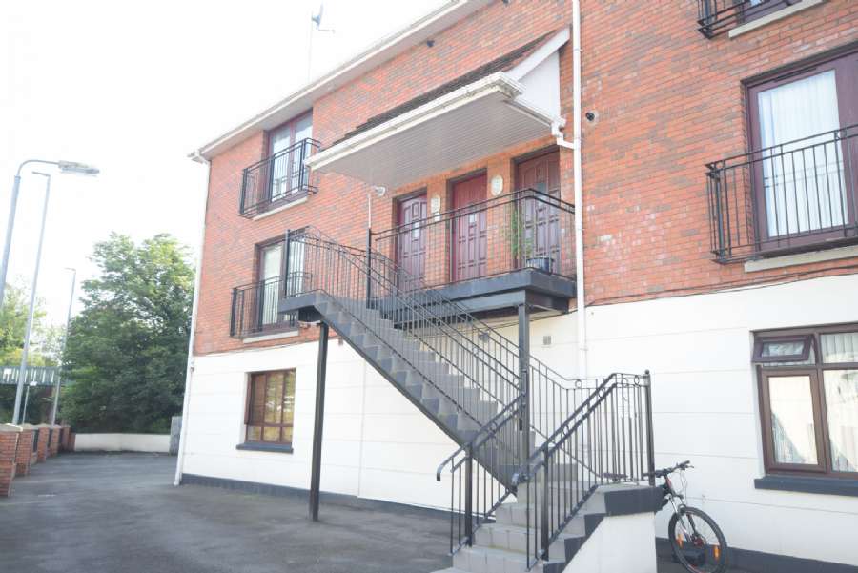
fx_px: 715
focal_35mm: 30
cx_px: 429
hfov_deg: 61.9
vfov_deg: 43.7
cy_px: 286
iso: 400
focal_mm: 20
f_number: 6.3
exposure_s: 1/160
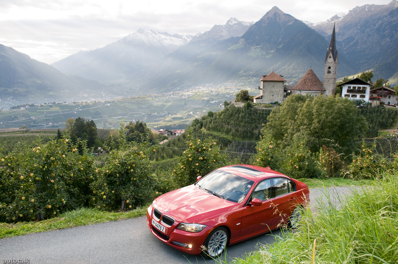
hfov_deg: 70.5
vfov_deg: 50.3
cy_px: 132
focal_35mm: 26
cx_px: 199
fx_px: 282
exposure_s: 1/100
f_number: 5.6
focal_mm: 17
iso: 200
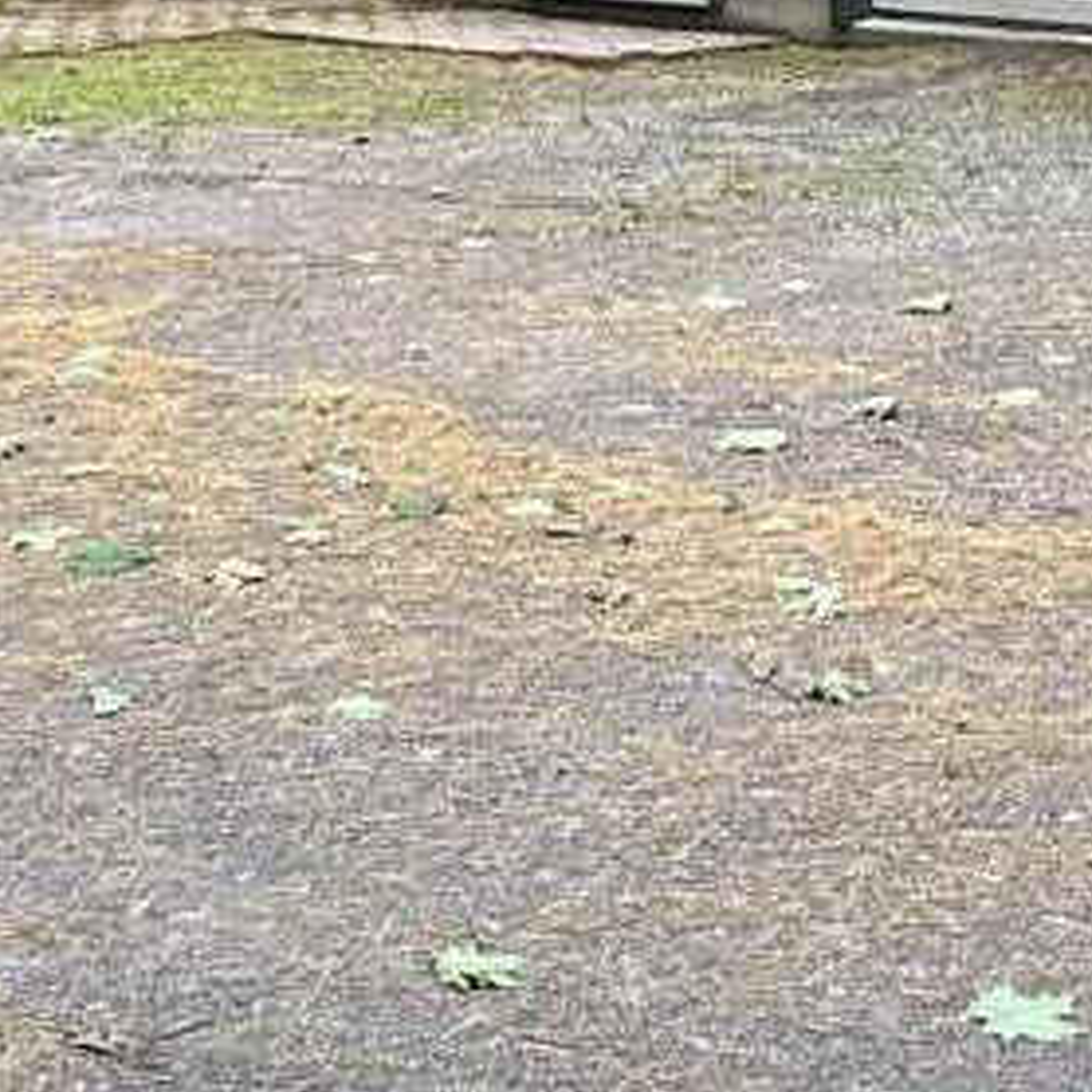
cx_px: 581
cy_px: -130
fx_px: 3176
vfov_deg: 18.7
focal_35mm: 89
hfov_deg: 19.5
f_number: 2.2
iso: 40
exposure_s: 1/187
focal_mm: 2.22
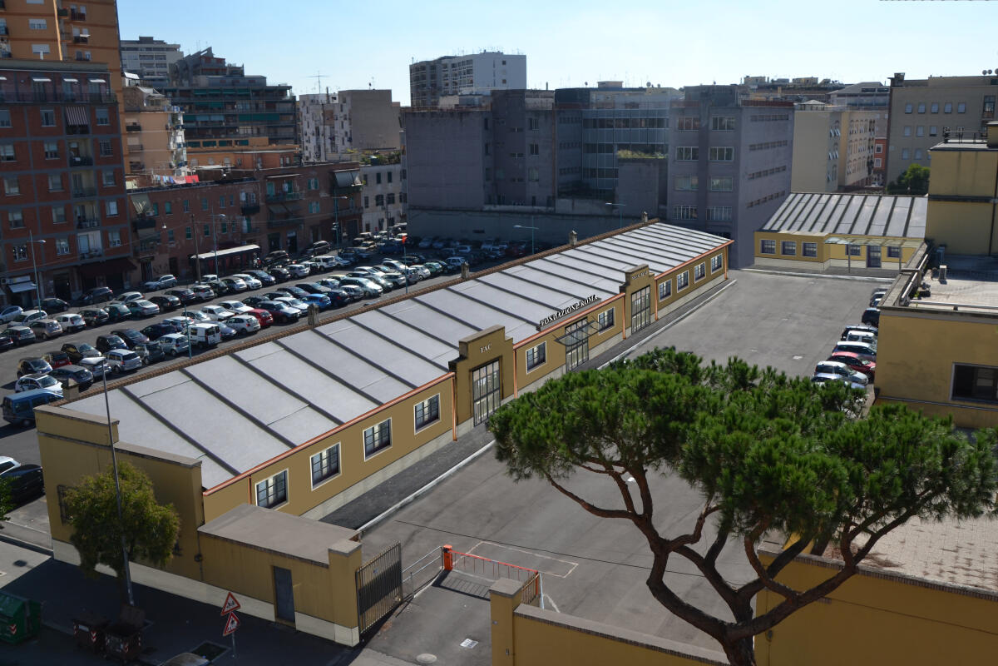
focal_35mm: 33
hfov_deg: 57.2
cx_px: 499
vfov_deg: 40.0
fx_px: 915
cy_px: 333
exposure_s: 1/250
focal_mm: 22
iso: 100
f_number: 8
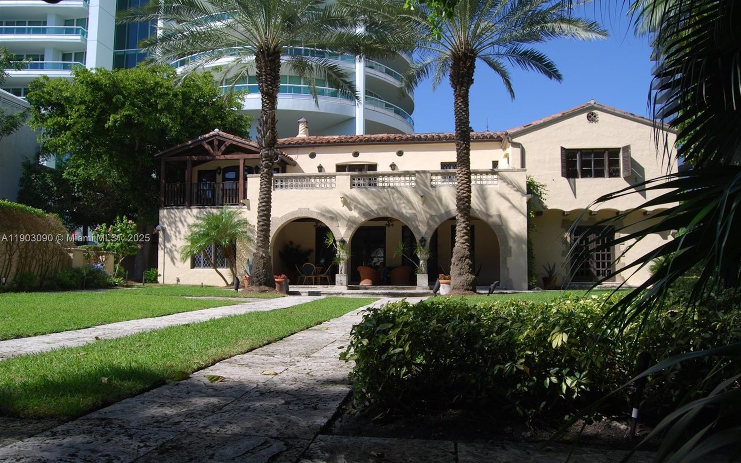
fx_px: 565
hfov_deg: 66.5
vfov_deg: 44.5
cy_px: 239
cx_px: 376
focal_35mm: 28
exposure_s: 1/250
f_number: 8
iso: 100
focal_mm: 18
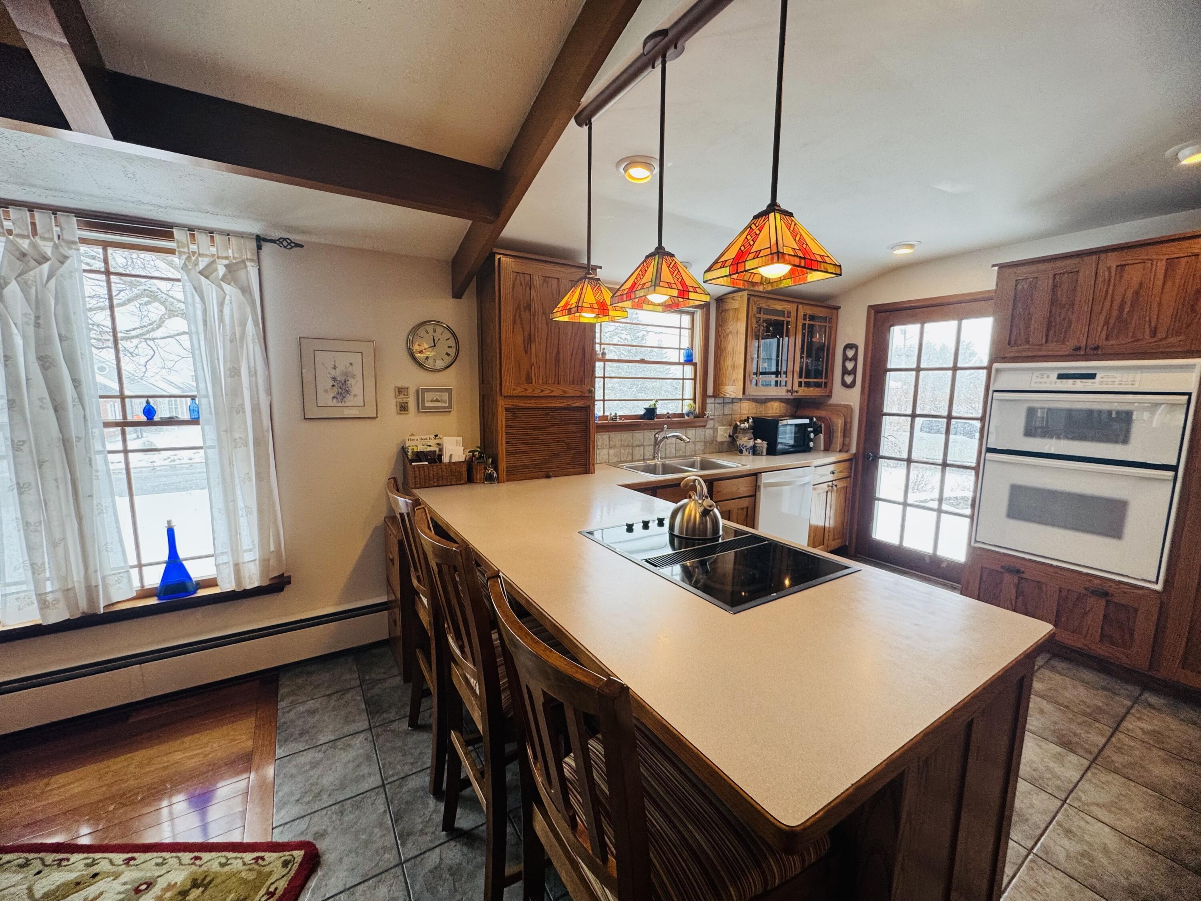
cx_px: 600
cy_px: 450
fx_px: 486
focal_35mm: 14
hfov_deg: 102.1
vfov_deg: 85.7
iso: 125
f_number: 2.2
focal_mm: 2.22
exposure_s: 1/120
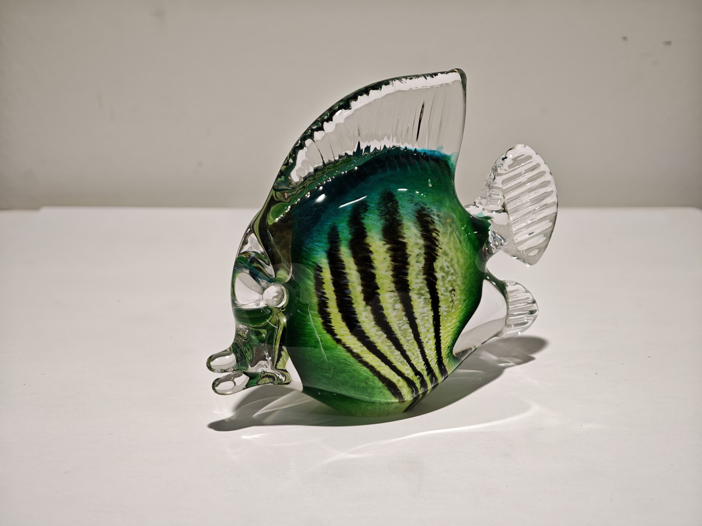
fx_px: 1420
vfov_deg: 21.0
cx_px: 351
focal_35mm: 70
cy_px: 263
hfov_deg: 27.8
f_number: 1.8
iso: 250
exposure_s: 1/100
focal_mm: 11.5
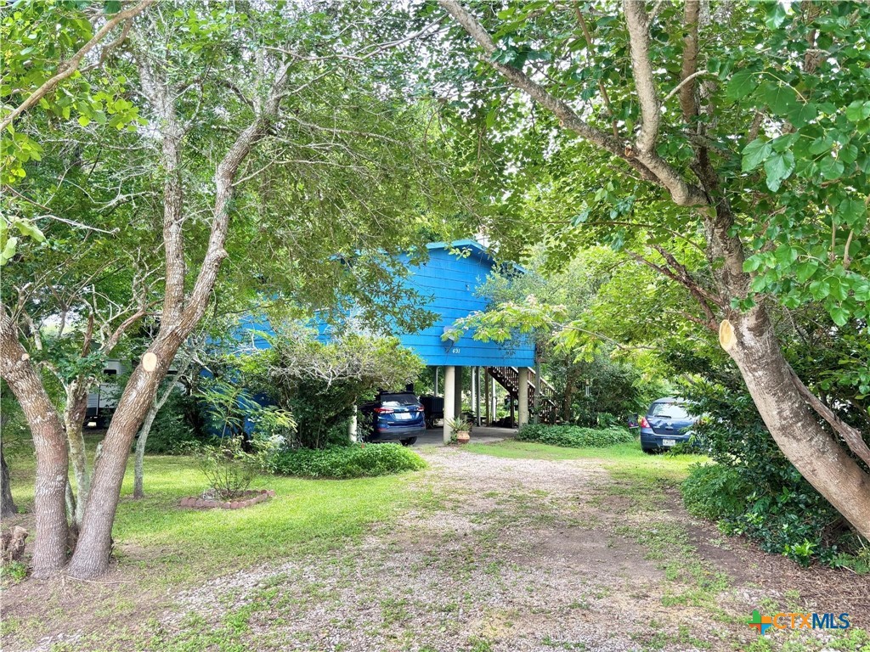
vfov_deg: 53.1
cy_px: 326
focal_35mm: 26
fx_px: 653
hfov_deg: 67.3
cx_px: 435
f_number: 1.6
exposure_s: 1/460
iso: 50
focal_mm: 5.96
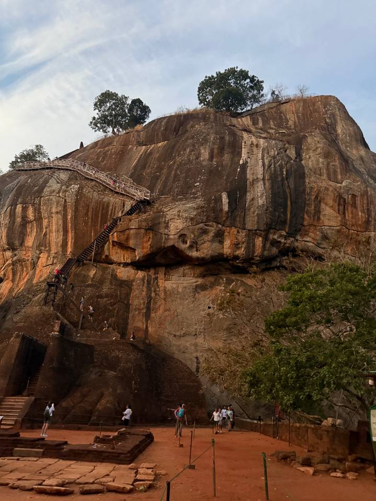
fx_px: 348
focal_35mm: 24
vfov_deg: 71.6
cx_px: 188
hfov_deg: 56.8
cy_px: 250
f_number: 1.78
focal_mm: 6.76
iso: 1000
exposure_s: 1/30
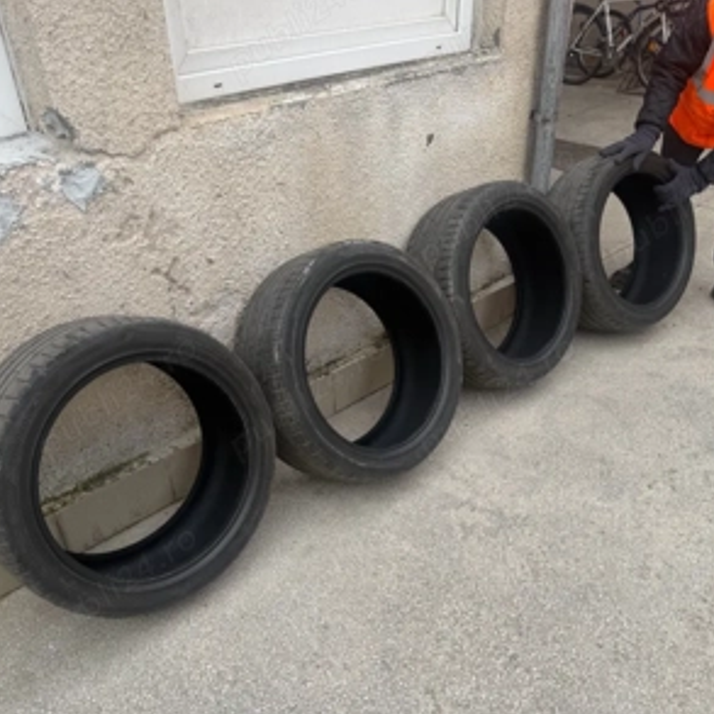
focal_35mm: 29
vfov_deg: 55.2
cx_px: 356
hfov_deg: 55.6
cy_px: 426
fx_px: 677
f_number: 1.78
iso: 80
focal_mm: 6.76
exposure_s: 1/1091
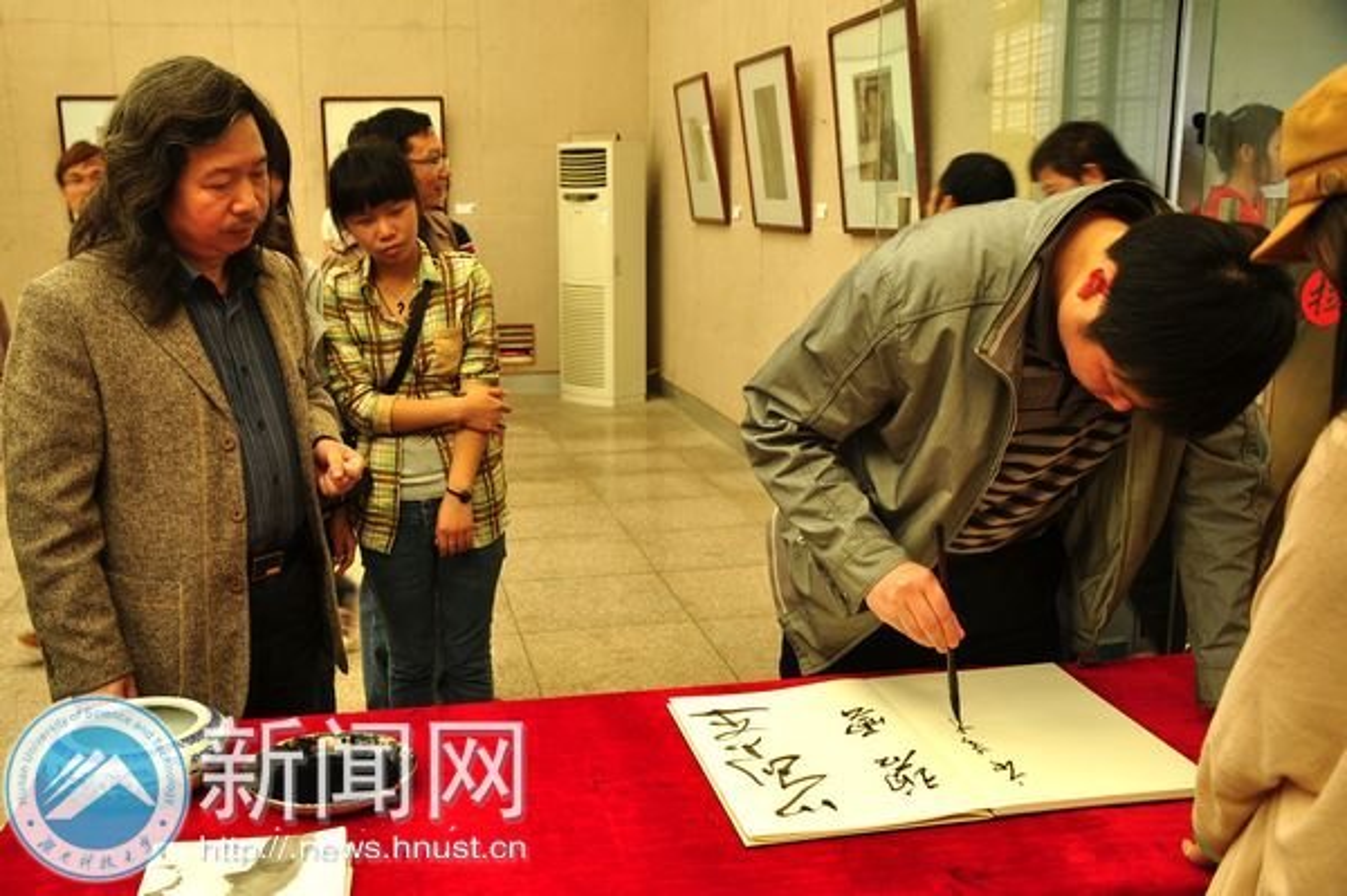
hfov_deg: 57.3
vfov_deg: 39.9
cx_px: 674
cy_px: 448
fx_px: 1234
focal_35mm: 33
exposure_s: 1/25
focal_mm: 22
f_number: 3.8
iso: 200
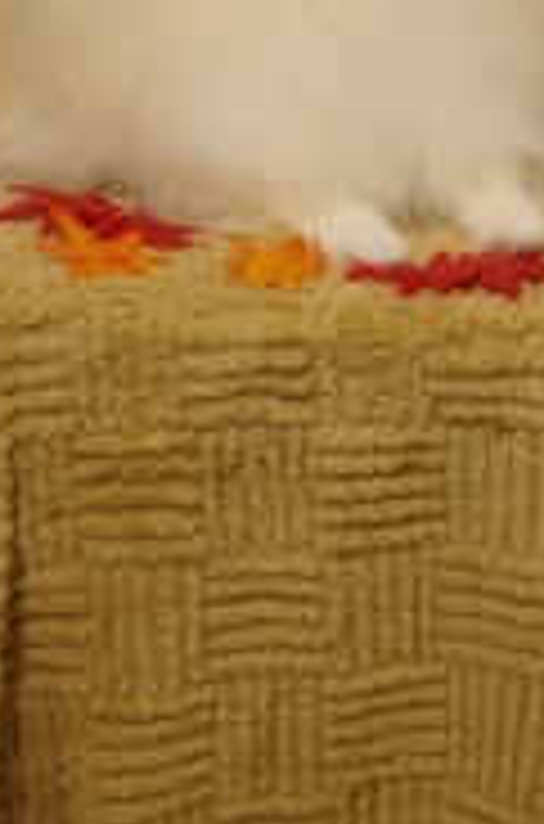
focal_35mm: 206
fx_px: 4696
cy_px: 36
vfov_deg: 10.0
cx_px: 360
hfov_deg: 6.6
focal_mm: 63
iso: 500
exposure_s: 1/200
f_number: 3.5
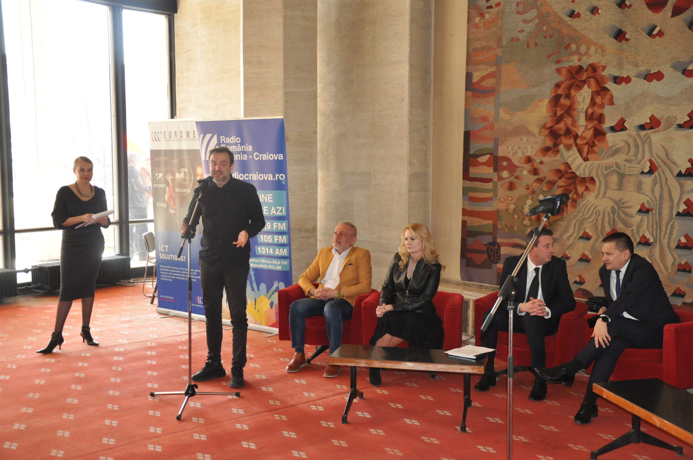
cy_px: 230
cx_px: 346
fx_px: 807
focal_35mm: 42
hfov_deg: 46.5
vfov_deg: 31.8
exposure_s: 1/100
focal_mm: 28
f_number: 4
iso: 800
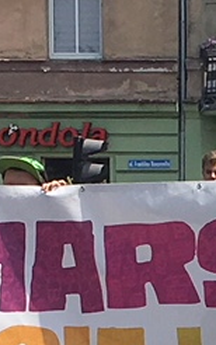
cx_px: 482
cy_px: 498
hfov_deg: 5.1
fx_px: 2371
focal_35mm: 252
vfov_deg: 8.2
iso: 25
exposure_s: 1/2198
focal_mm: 4.15
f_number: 2.2
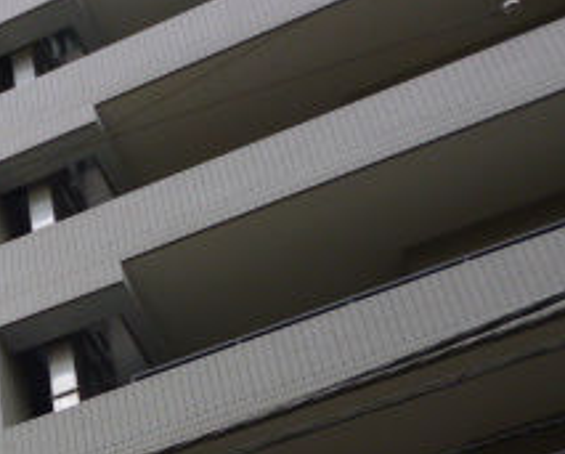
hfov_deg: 22.2
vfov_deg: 18.2
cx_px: -27
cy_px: 462
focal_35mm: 82
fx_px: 1373
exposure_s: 1/100
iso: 100
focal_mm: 5
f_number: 3.1
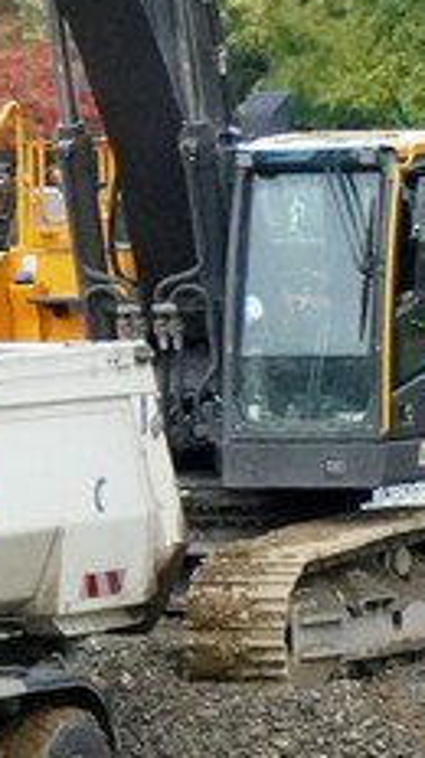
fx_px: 5445
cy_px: 273
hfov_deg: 4.4
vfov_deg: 8.0
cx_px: -311
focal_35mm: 271
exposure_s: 1/3200
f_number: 5.6
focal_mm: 50
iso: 2500
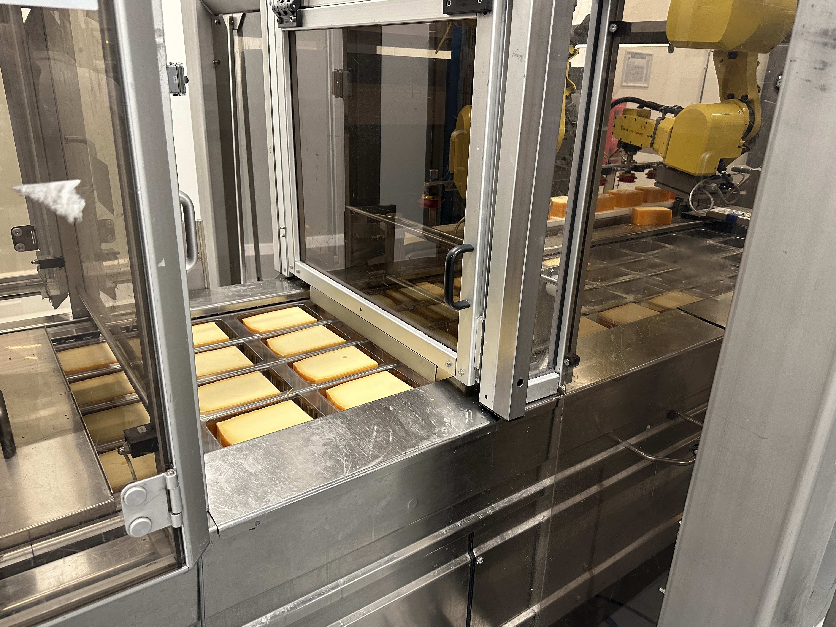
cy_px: 315
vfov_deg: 54.9
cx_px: 432
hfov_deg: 69.4
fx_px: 604
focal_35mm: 25
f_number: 1.78
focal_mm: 6.86
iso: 250
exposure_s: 1/50
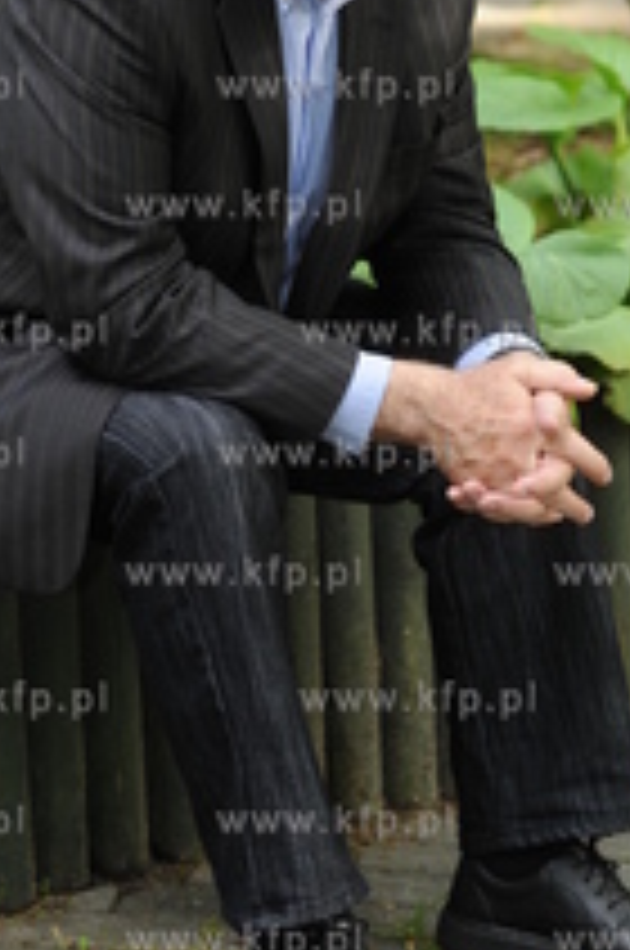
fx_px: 4240
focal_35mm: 161
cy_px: 324
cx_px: 274
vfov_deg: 12.8
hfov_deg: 8.5
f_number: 4
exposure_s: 1/200
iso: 400
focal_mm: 85
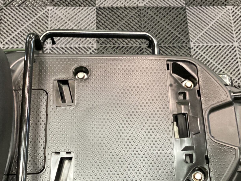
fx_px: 341
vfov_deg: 29.1
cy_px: 142
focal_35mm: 49
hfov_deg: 38.9
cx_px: 129
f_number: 2.4
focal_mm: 3.3
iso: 320
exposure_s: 1/40
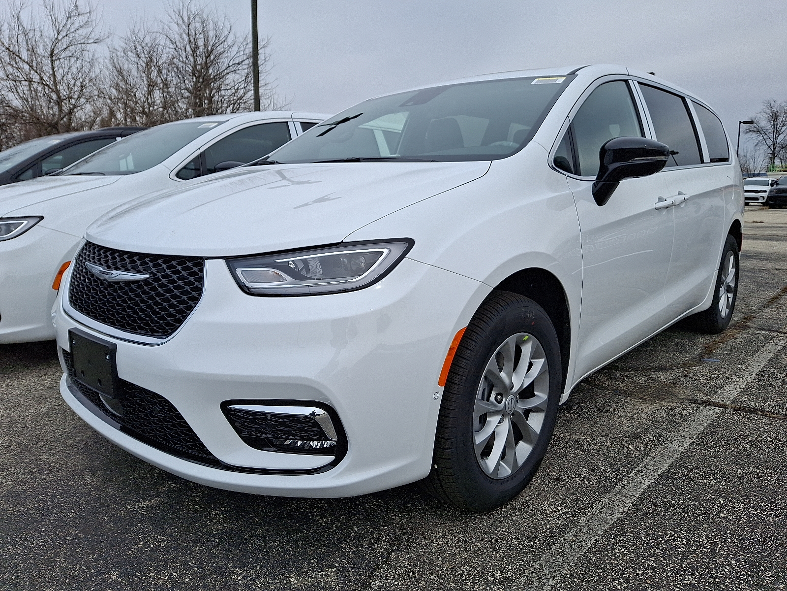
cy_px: 296
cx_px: 394
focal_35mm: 25
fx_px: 568
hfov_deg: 69.4
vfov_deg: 54.9
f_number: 1.8
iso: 25
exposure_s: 1/1667
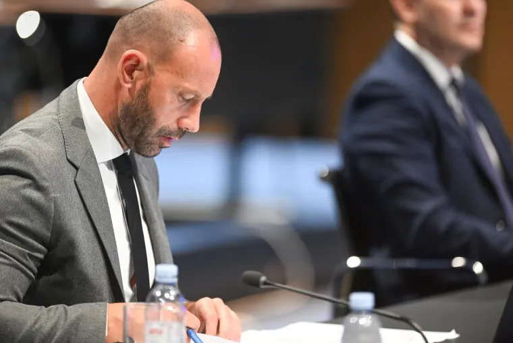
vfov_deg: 4.6
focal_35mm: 300
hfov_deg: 6.9
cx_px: 256
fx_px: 4276
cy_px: 172
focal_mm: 300
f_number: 2.8
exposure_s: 1/200
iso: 2000
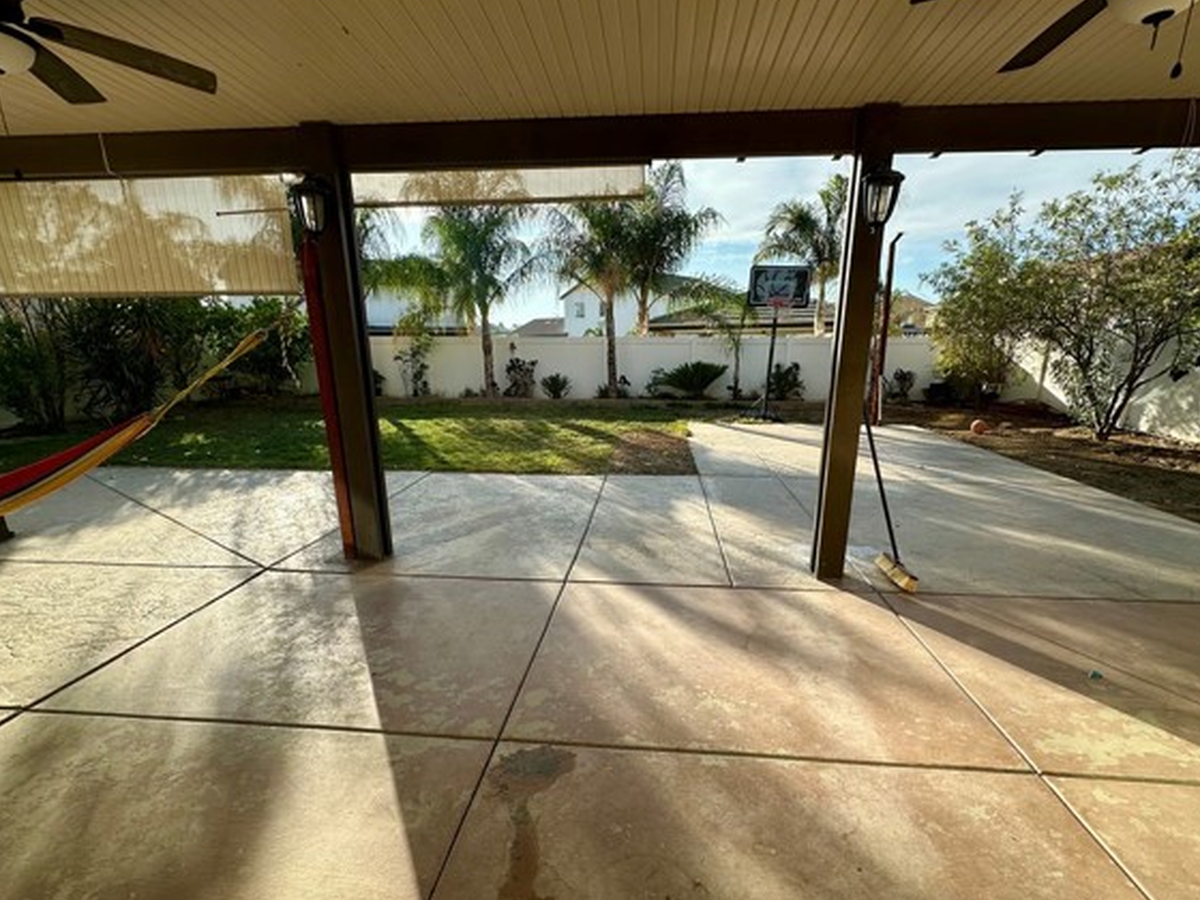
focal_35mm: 16
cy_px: 499
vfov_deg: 77.8
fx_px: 555
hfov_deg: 94.5
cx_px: 613
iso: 40
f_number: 2.2
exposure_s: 1/643
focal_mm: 2.22
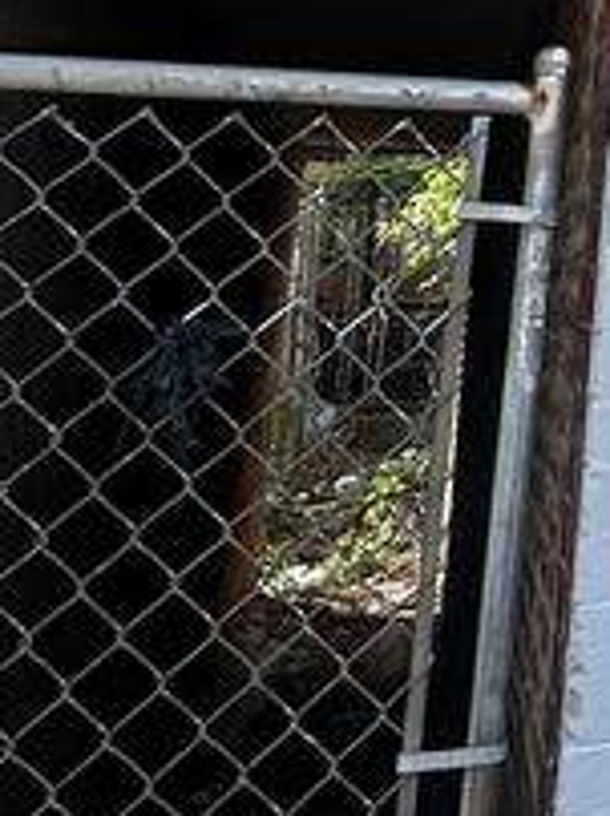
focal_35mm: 75
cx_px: 1365
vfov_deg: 24.4
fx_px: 1766
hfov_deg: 14.6
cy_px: -61
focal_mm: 2.22
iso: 50
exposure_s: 1/1147
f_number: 2.2
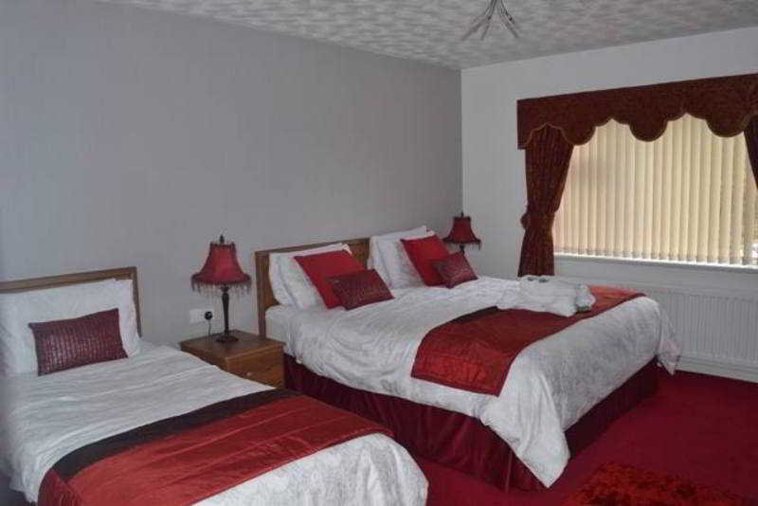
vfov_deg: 48.0
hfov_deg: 67.4
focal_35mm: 27
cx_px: 379
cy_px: 253
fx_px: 569
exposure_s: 1/60
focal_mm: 18
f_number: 8
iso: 320
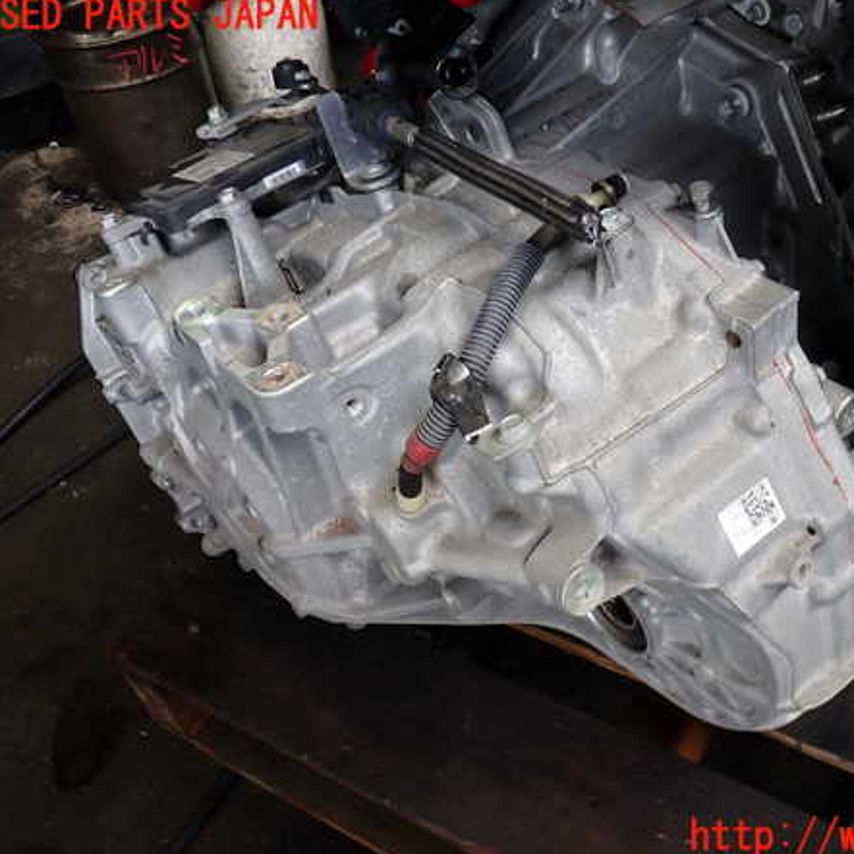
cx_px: 547
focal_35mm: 36
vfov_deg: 46.0
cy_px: 427
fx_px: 1005
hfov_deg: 45.6
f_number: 2.3
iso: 200
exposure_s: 1/125
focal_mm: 5.4
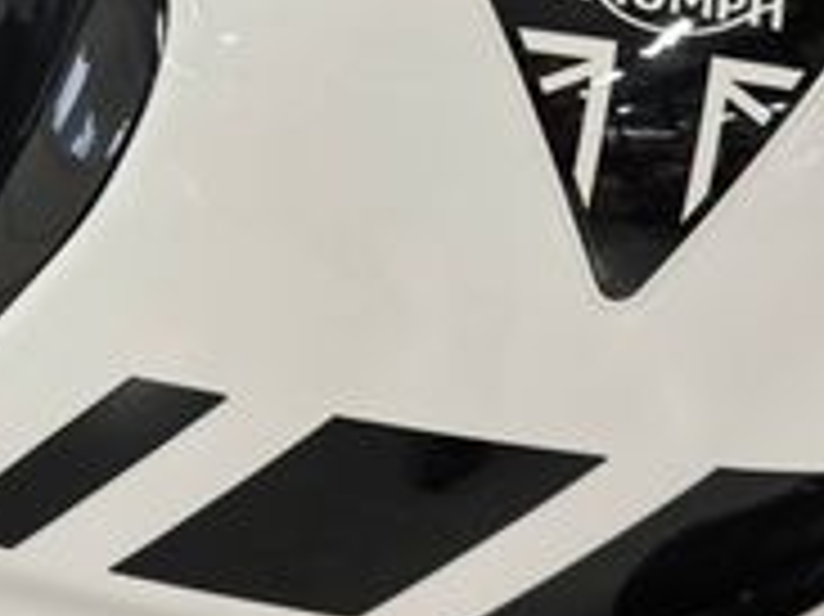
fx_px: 1998
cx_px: 252
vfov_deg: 17.3
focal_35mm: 84
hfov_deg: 23.2
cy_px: 63
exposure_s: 1/100
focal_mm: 6.76
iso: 200
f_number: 1.78
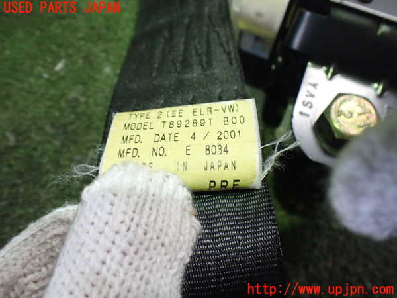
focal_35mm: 30
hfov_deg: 60.0
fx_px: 344
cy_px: 149
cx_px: 198
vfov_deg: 46.8
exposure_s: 1/40
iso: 800
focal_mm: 5.4
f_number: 2.3
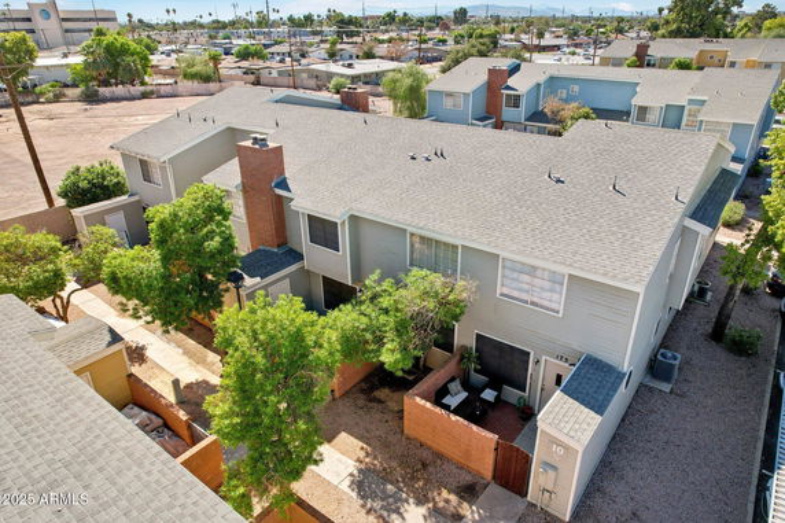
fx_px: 480
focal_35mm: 22
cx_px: 392
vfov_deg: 57.2
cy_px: 262
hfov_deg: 78.6
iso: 100
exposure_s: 1/800
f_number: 2.8
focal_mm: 8.4
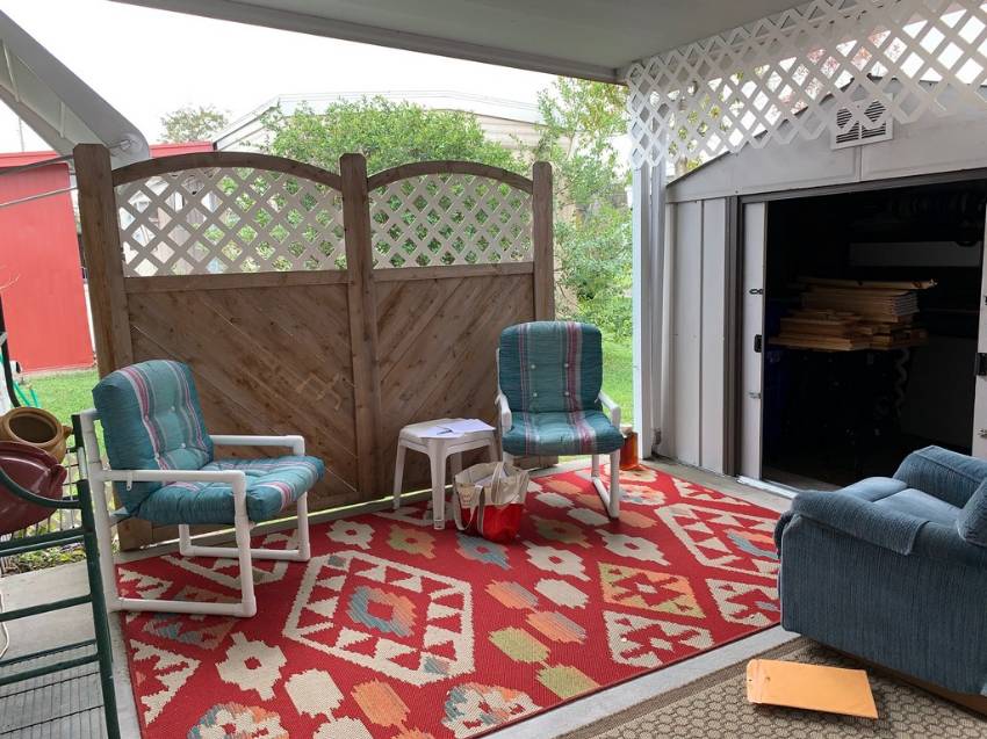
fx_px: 741
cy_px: 370
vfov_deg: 53.0
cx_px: 494
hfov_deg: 67.3
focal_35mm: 26
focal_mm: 4.25
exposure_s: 1/122
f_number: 1.8
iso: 32
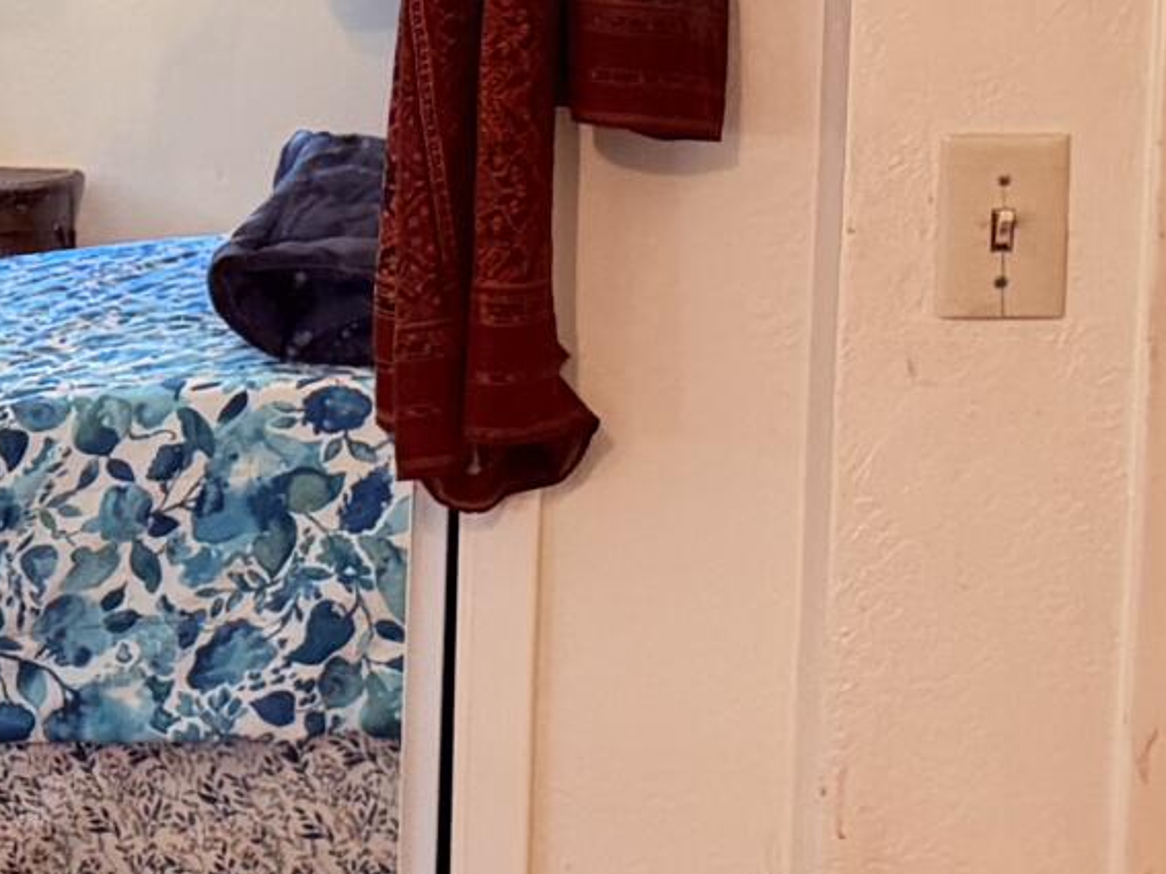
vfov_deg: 11.7
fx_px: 4277
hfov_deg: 13.6
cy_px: 389
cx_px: -1061
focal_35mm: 127
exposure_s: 1/60
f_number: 1.78
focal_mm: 6.76
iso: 640
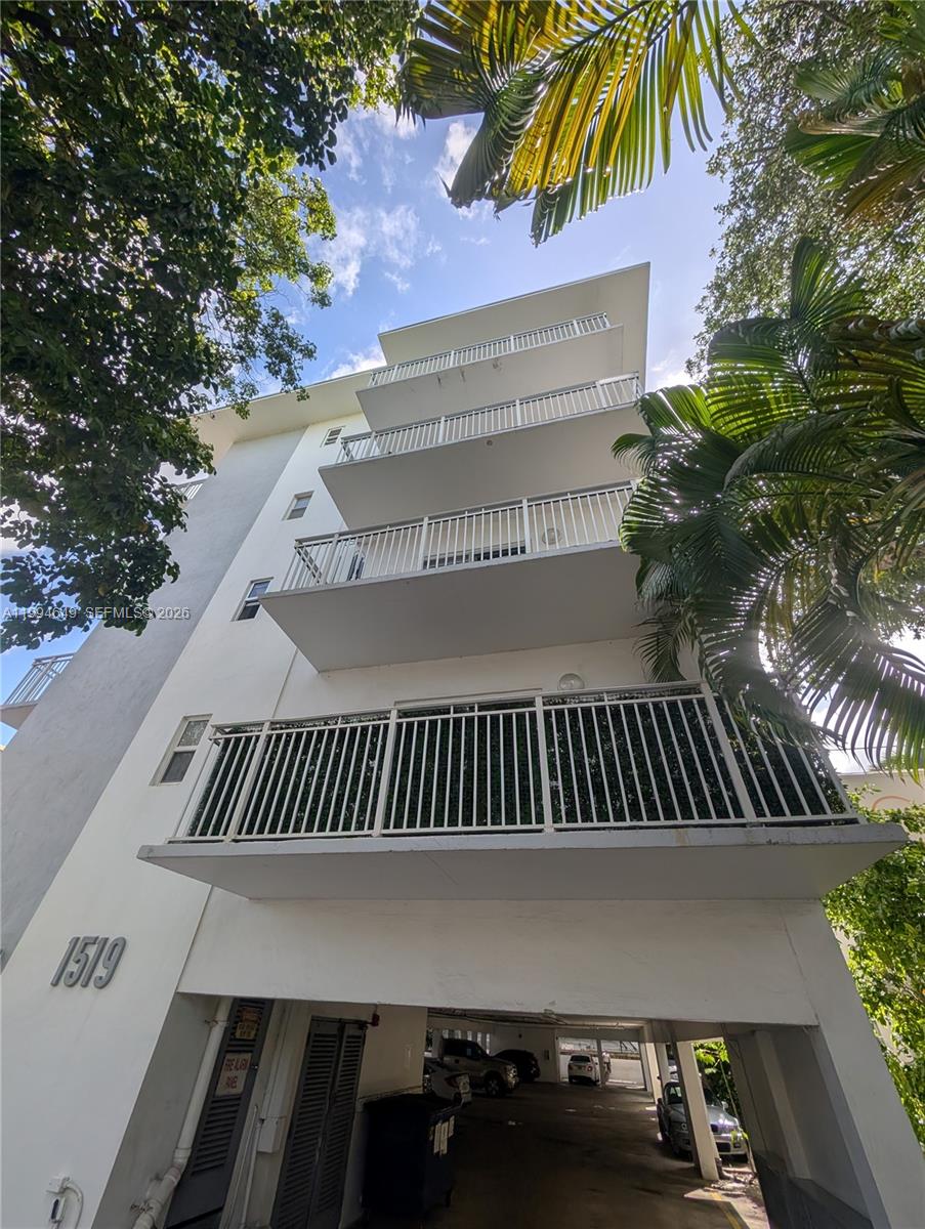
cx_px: 462
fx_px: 427
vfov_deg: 110.5
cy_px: 614
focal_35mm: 12
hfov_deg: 94.6
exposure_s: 1/2924
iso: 47
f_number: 1.7
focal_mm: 2.02
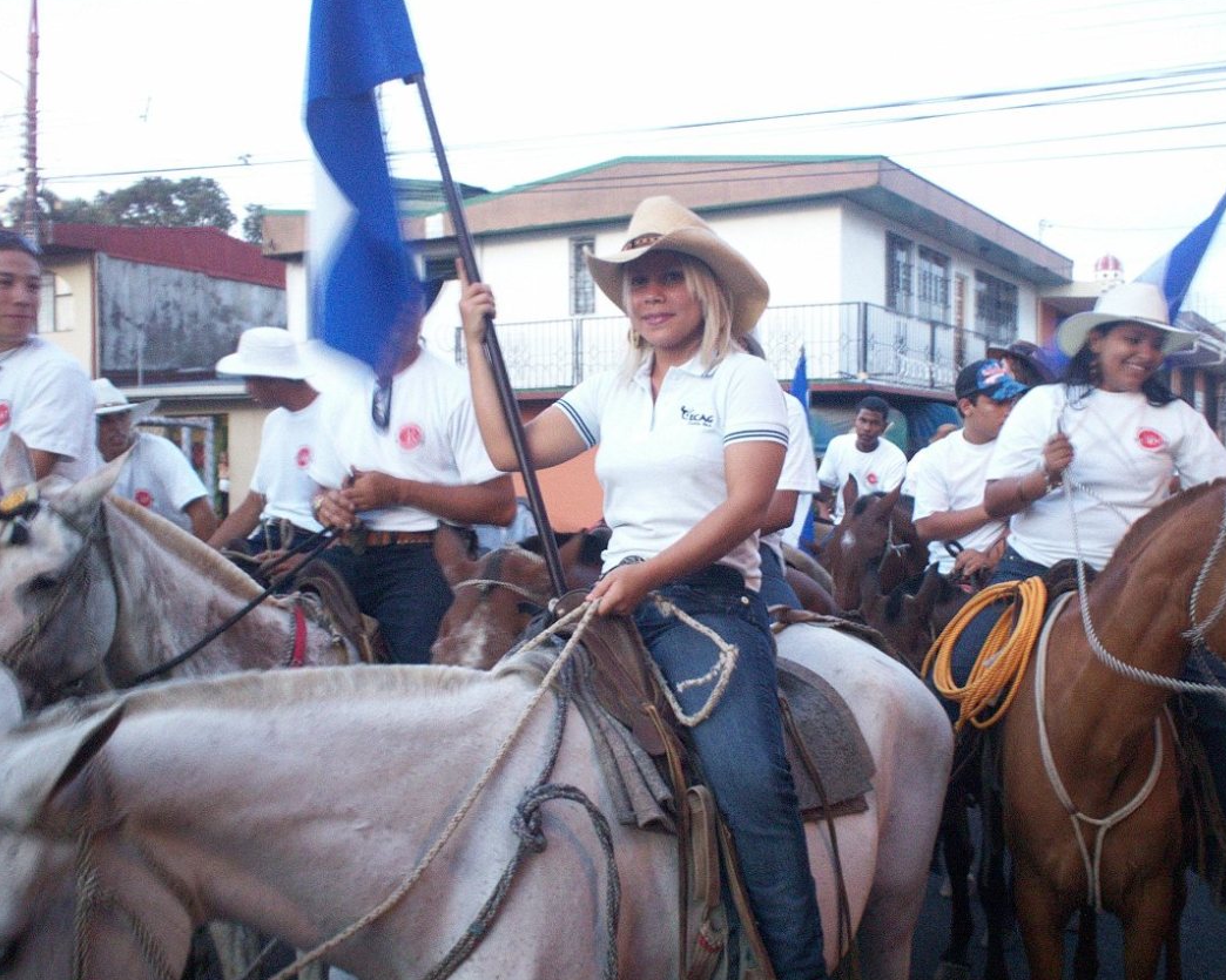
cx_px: 642
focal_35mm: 38
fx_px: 1379
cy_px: 491
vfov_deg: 39.2
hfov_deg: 47.9
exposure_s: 1/5.66
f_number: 4.5
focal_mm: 6
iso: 200
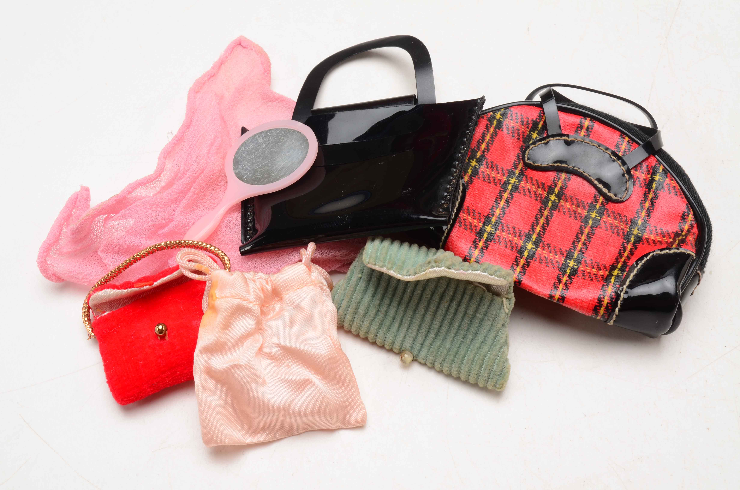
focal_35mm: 52
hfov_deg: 37.9
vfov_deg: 25.6
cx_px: 370
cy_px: 245
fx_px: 1077
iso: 100
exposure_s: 1/160
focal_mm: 35
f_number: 22
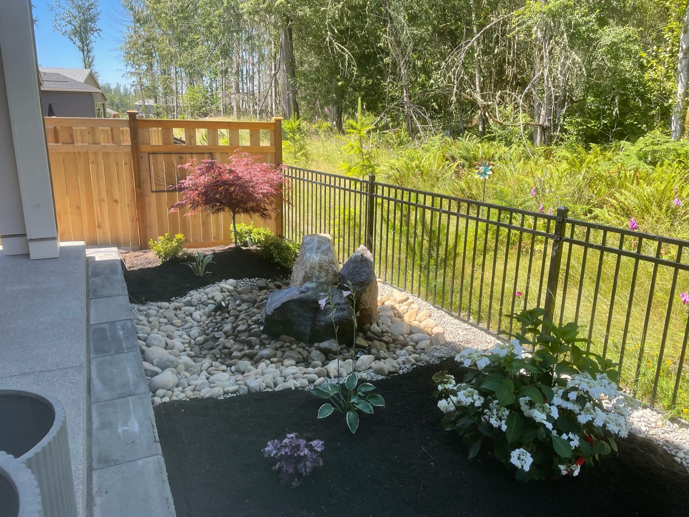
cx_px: 344
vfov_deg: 53.0
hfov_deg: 67.3
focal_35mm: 26
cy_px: 258
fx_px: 517
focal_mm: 4.2
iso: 32
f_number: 1.6
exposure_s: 1/678
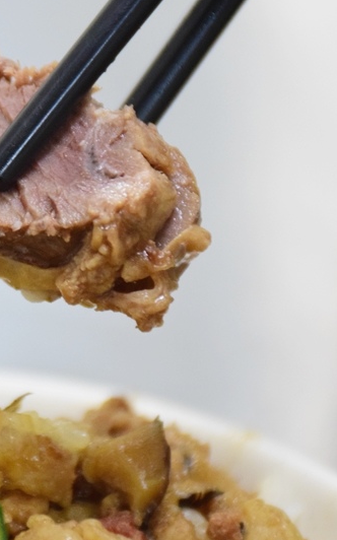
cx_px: -31
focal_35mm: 302
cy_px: 220
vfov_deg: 7.0
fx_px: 4442
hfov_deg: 4.3
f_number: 5.6
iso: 3200
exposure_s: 1/100
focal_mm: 105
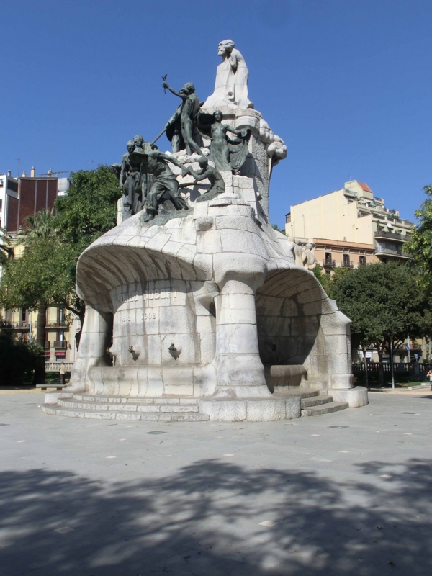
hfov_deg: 38.7
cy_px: 288
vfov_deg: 50.1
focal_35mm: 37
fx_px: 616
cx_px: 216
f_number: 9.9
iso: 100
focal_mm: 6.61
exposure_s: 1/200
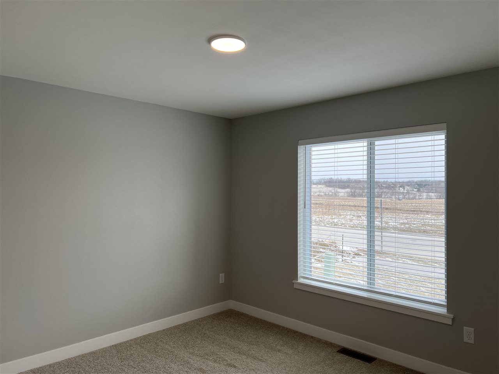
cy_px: 187
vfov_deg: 53.1
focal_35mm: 26
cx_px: 250
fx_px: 375
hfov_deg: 67.3
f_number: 1.5
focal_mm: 5.7
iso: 50
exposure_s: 1/416
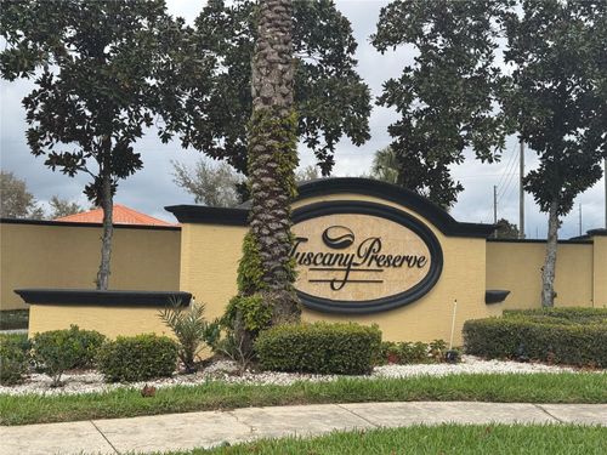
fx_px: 842
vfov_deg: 30.3
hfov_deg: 39.7
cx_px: 304
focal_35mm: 48
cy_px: 228
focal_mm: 6.76
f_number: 1.78
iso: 64
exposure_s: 1/2611
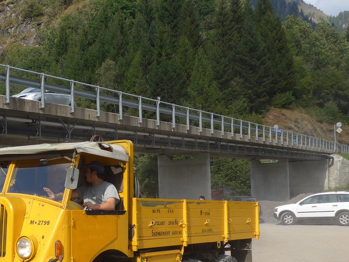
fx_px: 555
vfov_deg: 26.4
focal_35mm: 55
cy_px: 170
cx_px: 41
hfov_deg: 33.3
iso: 80
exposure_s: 1/1300
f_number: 2.8
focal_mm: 6
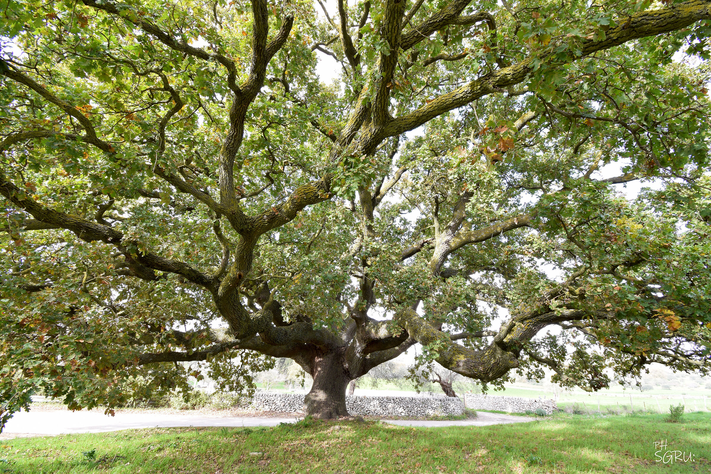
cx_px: 356
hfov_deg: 100.4
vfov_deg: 77.3
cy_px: 237
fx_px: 296
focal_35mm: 15
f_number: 9
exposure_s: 1/30
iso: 200
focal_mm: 10
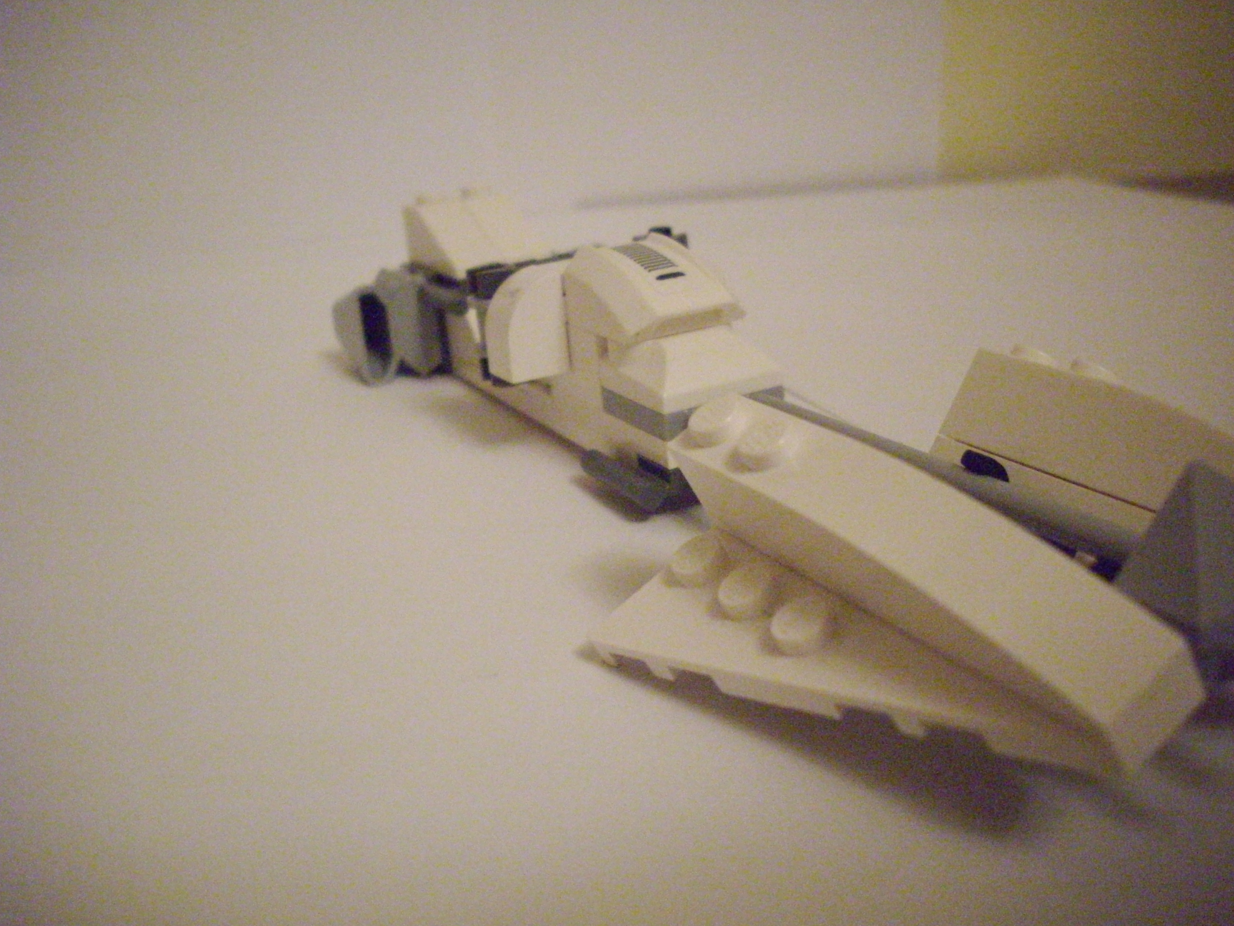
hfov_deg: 50.1
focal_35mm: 37
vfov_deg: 38.7
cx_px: 617
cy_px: 463
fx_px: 1319
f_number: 2.8
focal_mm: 6.2
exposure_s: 1/40
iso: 1000
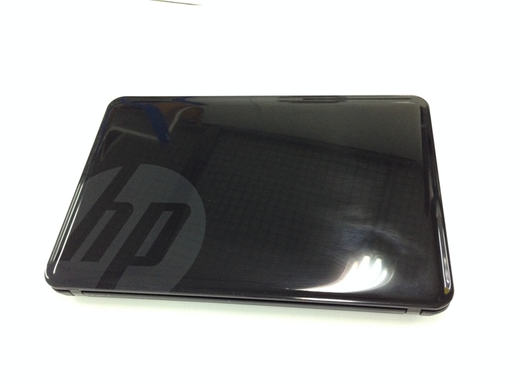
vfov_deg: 42.9
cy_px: 194
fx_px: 492
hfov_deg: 55.4
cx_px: 258
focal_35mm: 33
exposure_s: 1/20
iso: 200
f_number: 2.4
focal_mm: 4.12
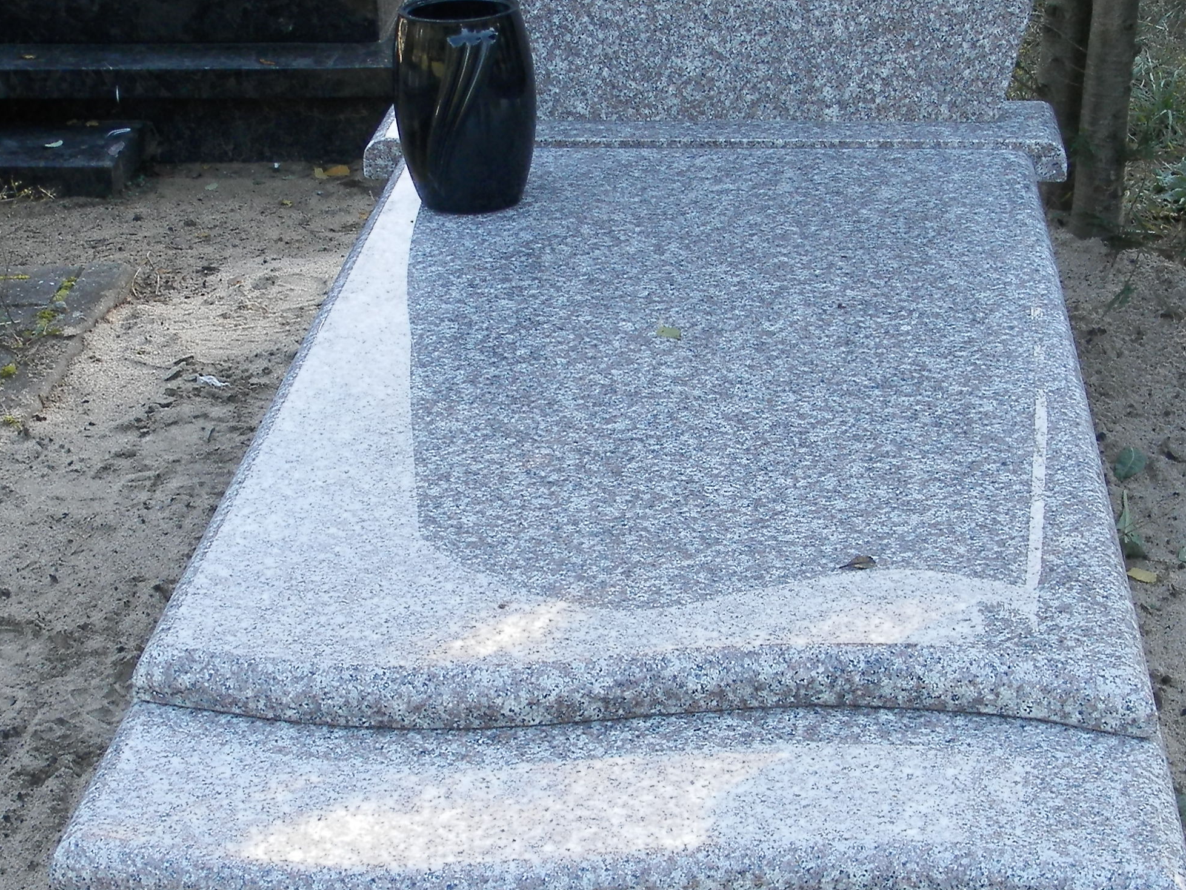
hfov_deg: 26.6
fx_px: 2501
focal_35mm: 73
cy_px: 499
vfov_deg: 20.2
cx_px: 725
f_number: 3.2
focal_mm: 5.5
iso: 80
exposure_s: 1/100
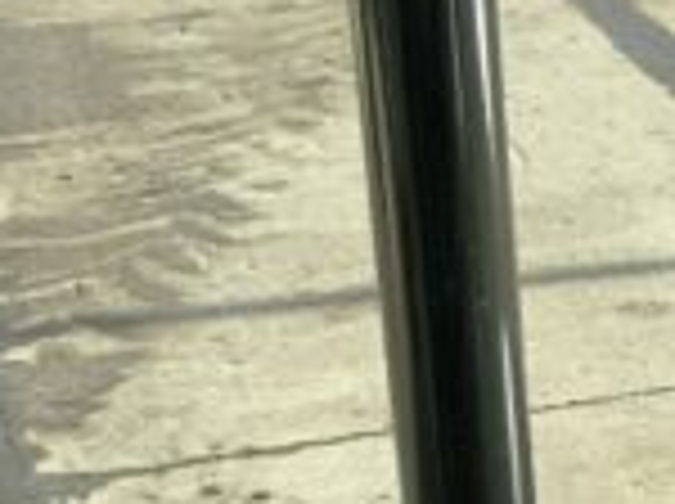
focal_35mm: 124
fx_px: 2414
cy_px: 666
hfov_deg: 14.2
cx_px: 1188
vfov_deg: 11.6
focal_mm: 3
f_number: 1.8
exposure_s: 1/586
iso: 16
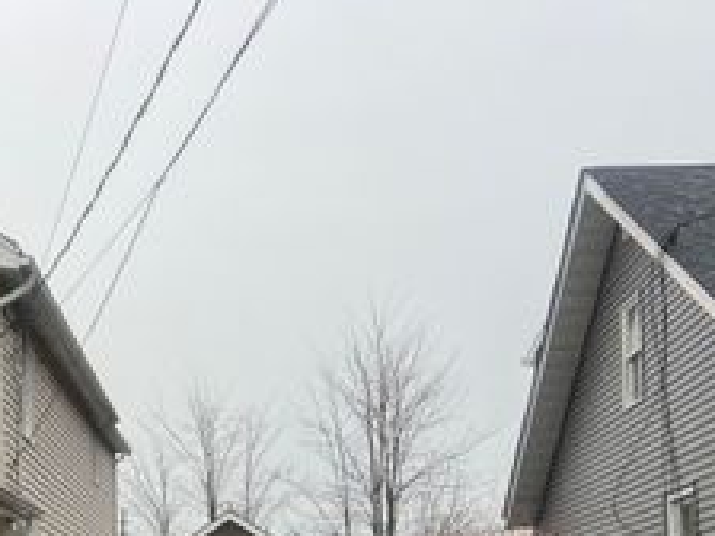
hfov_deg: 30.4
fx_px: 1198
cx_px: -35
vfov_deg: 23.6
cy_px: 592
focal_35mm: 58
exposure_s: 1/696
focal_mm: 5.7
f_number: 1.5
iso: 50
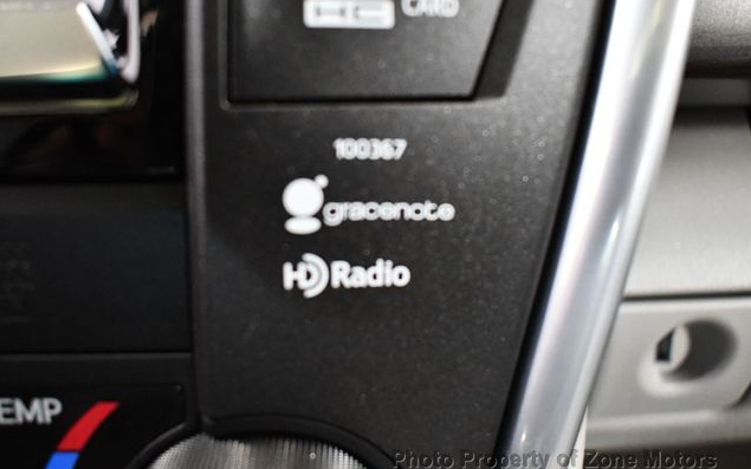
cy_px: 229
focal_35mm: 37
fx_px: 757
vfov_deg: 34.4
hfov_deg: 52.7
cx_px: 377
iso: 4500
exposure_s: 1/60
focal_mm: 18
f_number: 3.5
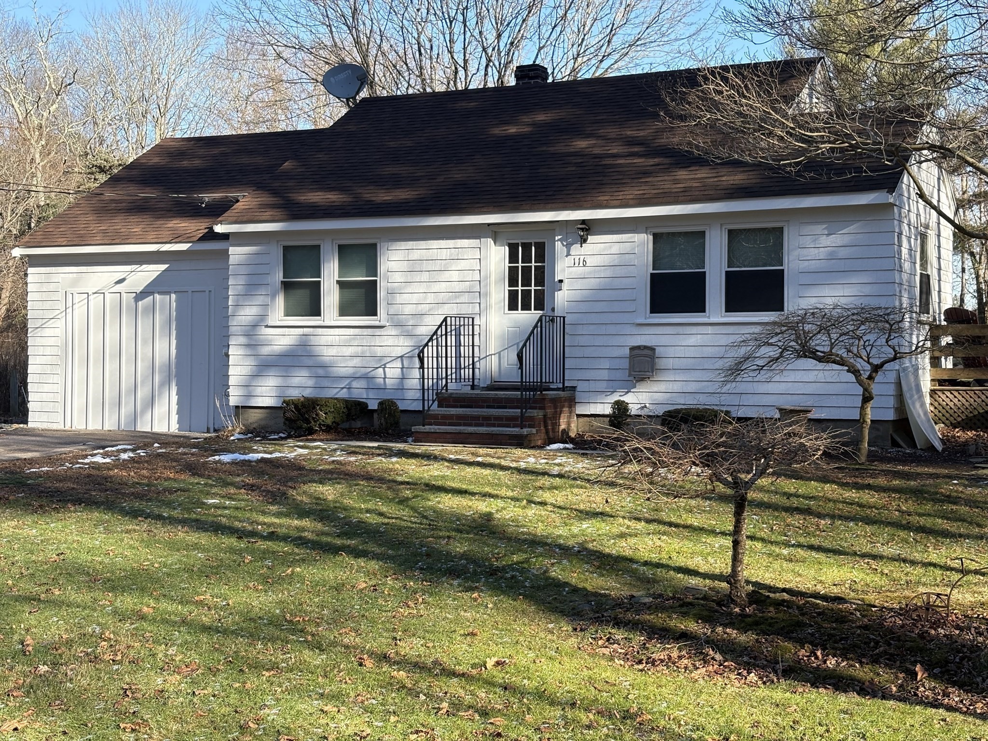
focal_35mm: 52
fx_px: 1484
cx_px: 494
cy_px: 370
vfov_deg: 28.0
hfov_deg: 36.8
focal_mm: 5.96
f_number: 1.6
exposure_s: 1/884
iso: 40
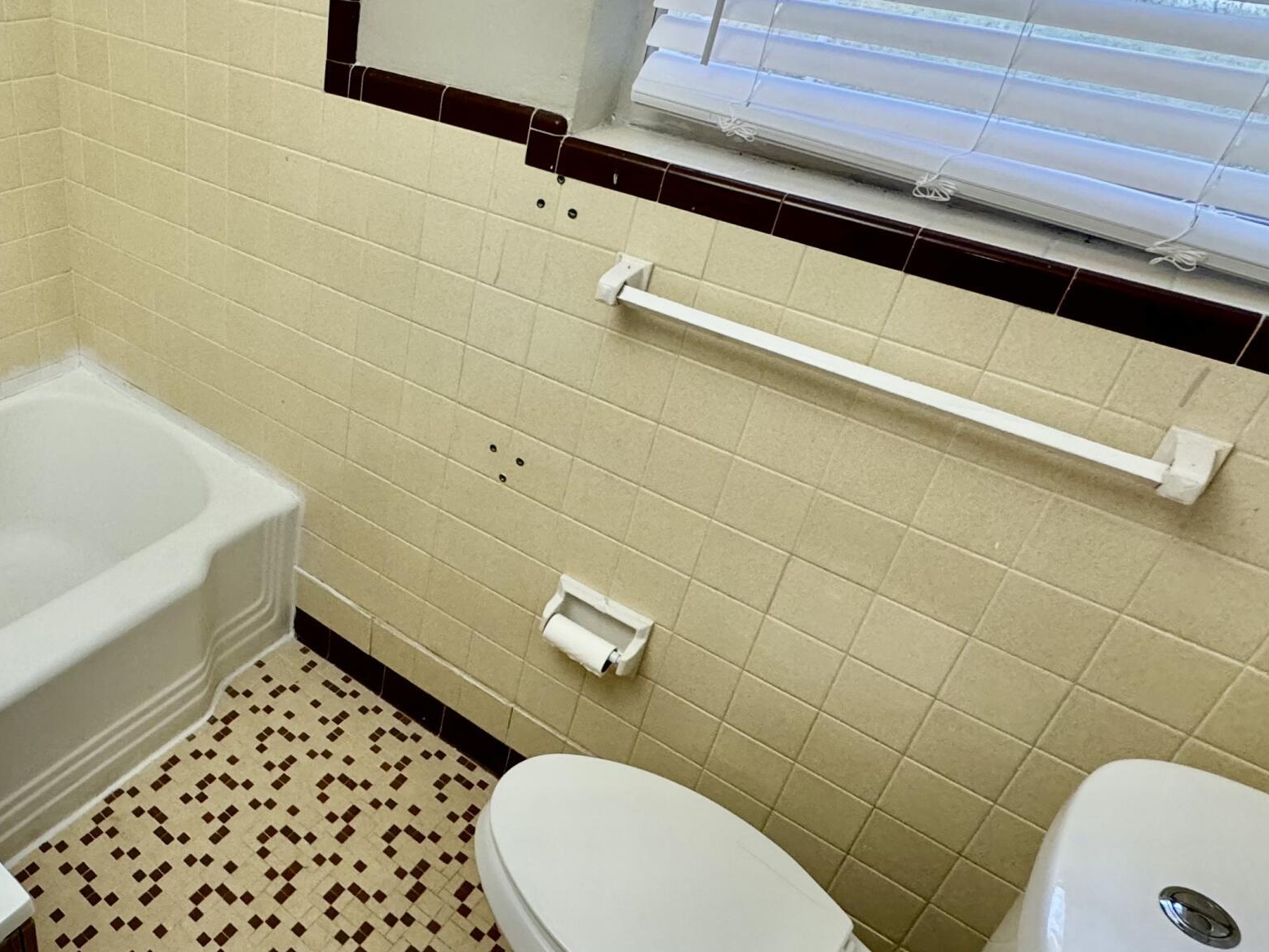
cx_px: 302
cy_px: 428
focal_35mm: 27
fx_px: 990
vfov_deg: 51.3
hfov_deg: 61.3
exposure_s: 1/120
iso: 250
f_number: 2.2
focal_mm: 2.22
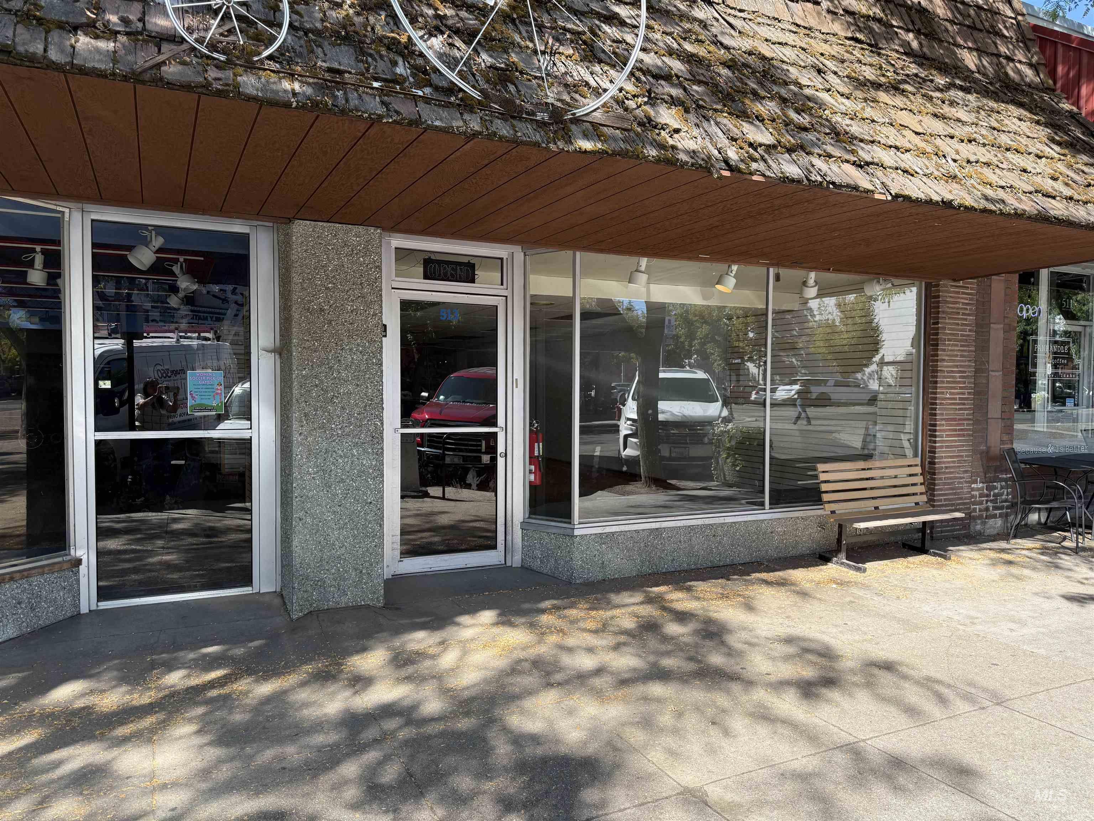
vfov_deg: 56.8
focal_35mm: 24
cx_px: 547
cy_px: 410
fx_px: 758
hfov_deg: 71.6
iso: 100
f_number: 1.78
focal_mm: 6.76
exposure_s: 1/931
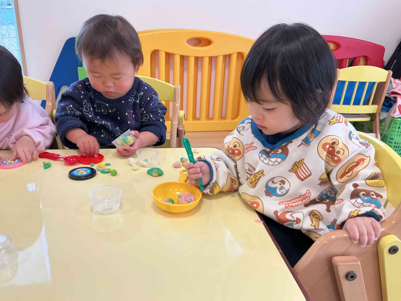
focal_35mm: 29
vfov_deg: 48.2
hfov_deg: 61.7
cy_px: 150
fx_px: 336
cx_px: 200
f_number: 1.8
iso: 32
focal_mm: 3
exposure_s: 1/120
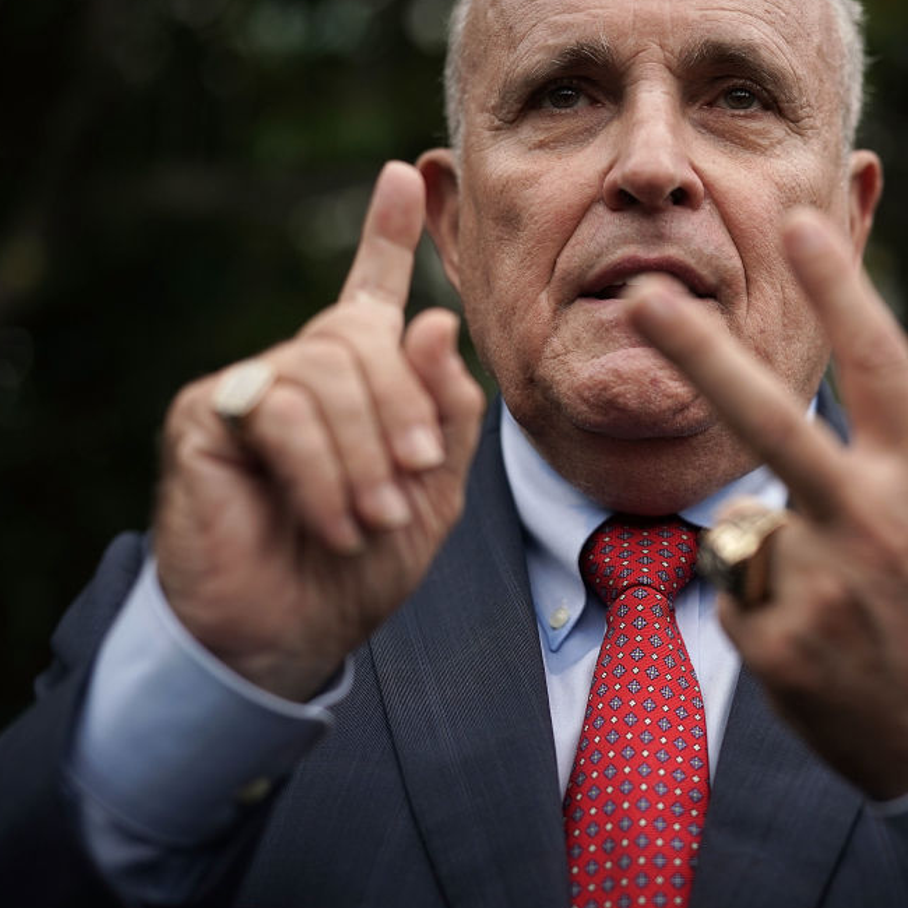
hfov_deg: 25.4
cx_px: 684
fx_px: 1988
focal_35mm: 67
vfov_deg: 25.7
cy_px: 467
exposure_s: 1/4000
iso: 400
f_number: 1.6
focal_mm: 50
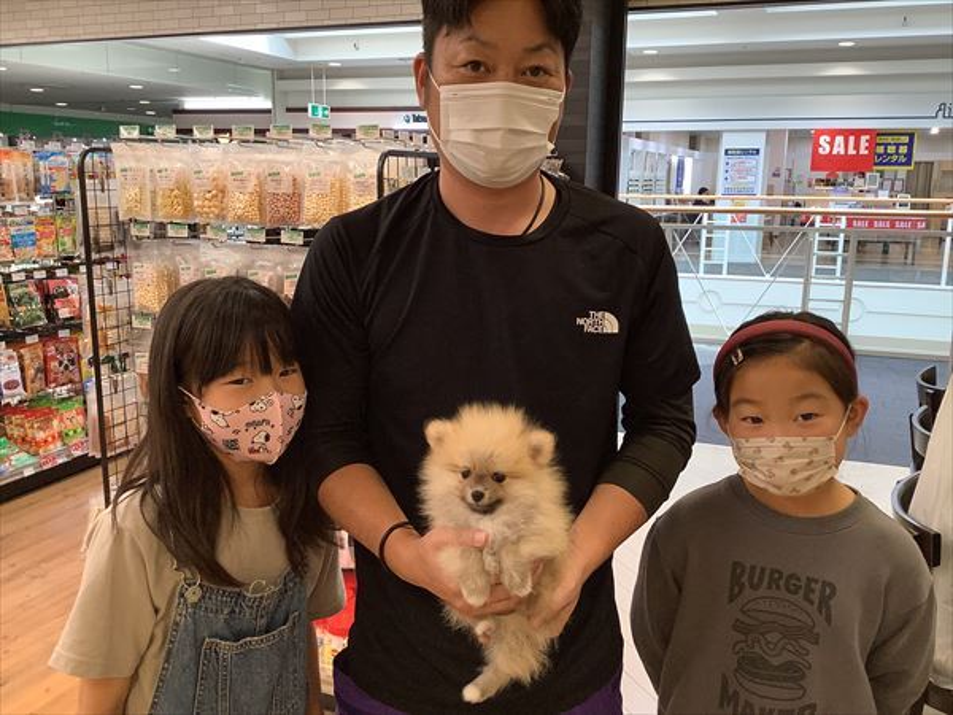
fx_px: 853
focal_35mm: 31
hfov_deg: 58.4
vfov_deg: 45.4
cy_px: 358
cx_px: 476
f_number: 2.4
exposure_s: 1/120
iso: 50
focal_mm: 3.3
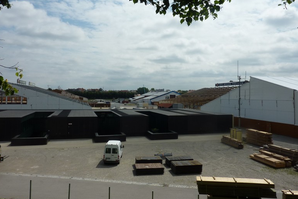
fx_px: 224
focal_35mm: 27
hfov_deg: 67.4
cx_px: 151
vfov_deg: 47.9
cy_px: 88
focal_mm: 4.1
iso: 80
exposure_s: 1/1000
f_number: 5.6
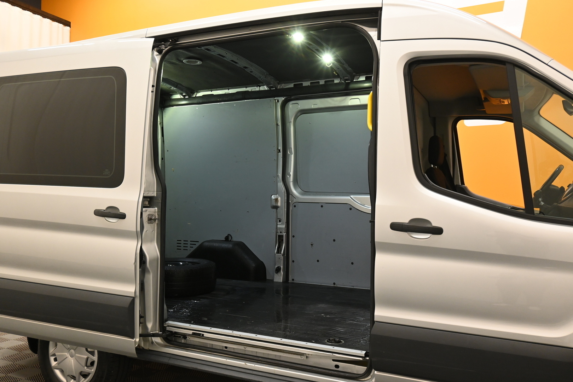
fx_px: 489
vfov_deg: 42.6
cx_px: 286
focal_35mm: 31
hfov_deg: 60.7
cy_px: 191
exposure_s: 1/30
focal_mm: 20.5
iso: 900
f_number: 5.6
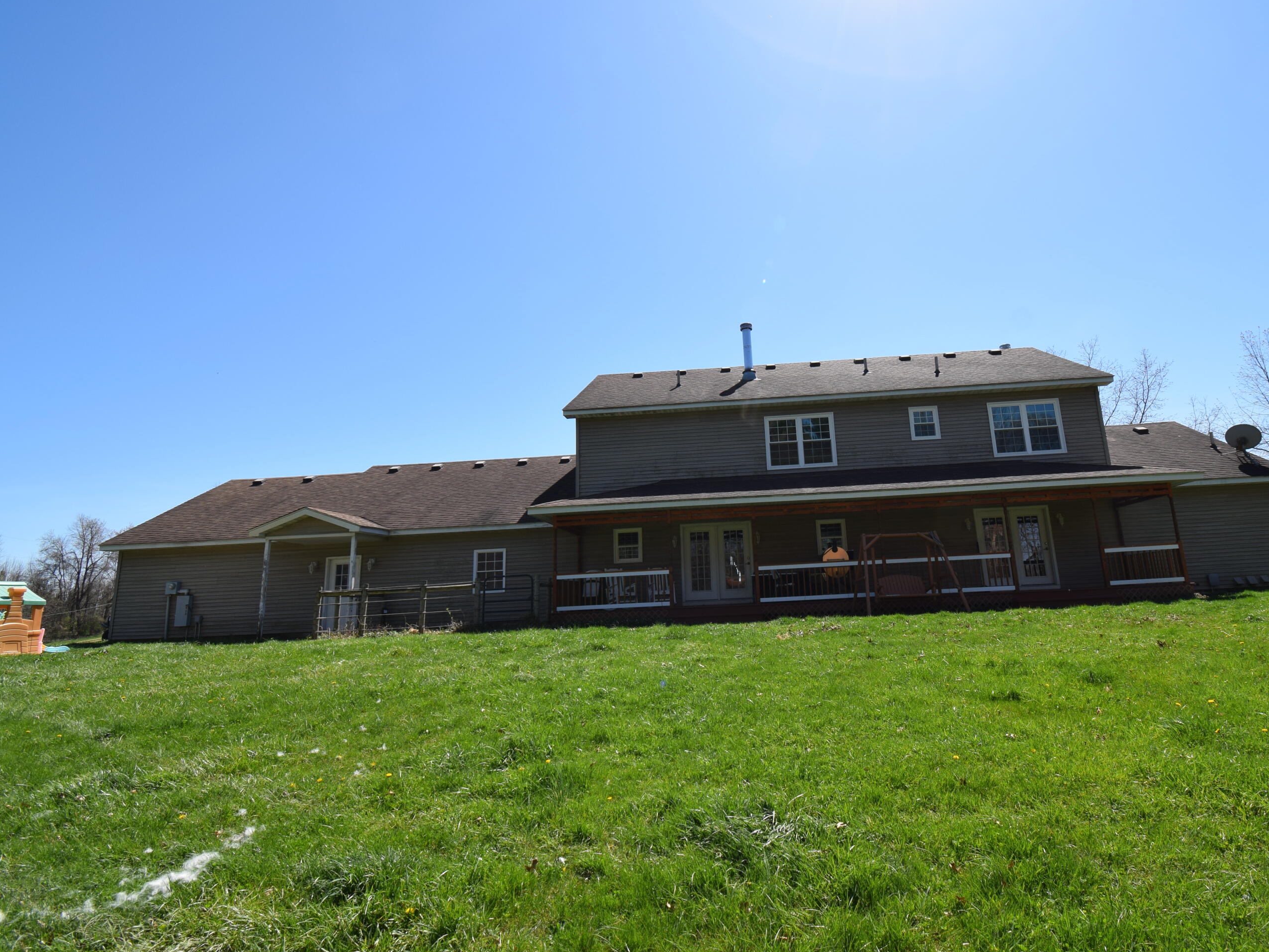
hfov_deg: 90.6
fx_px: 623
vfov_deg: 74.7
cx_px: 716
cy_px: 466
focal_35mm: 17
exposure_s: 1/320
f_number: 9
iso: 200
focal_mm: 10
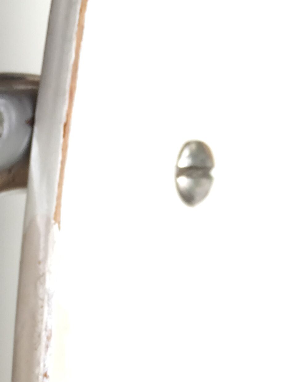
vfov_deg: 23.7
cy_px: 442
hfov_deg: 19.1
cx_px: 37
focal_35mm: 76
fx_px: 840
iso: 32
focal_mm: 4.15
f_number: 2.2
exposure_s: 1/33
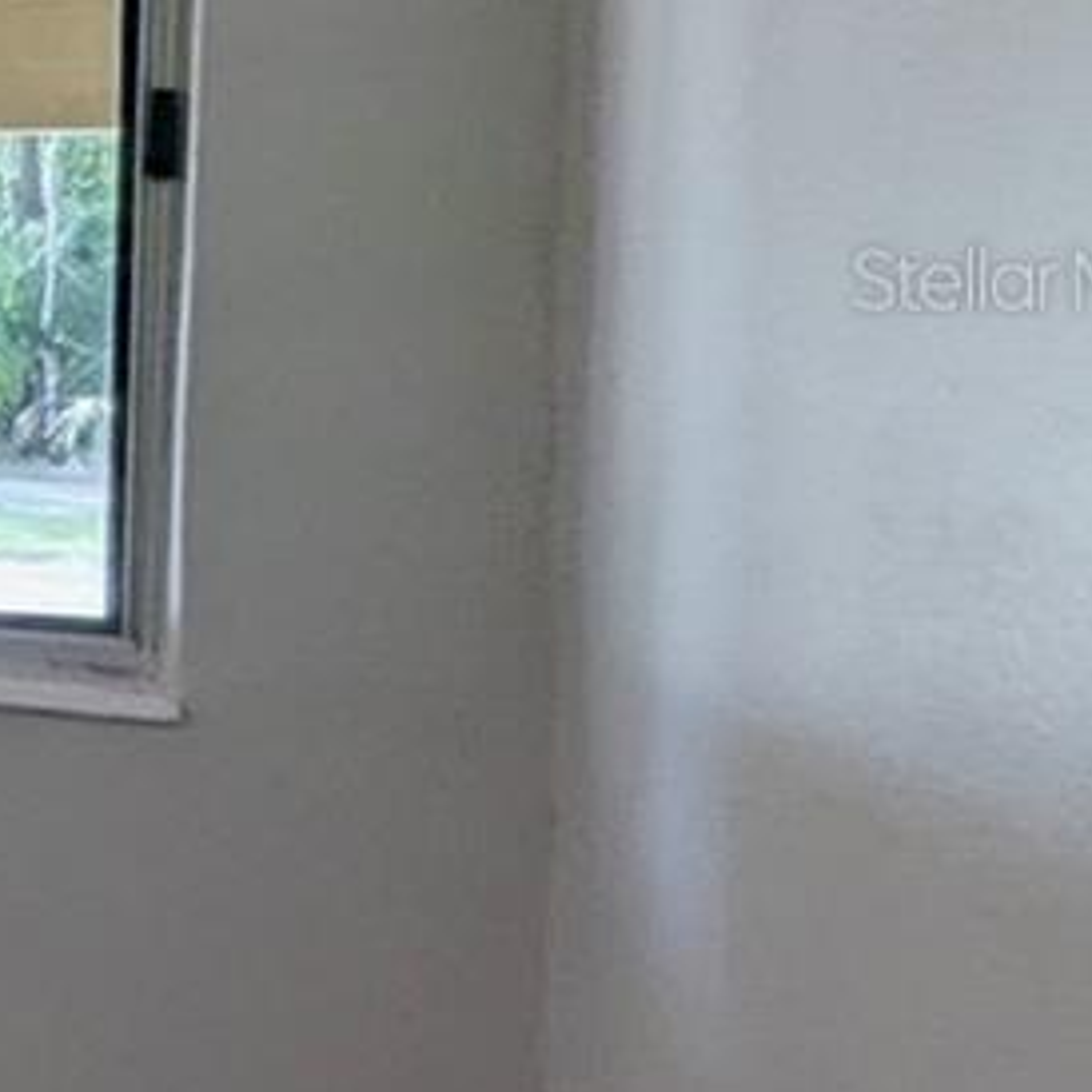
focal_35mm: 67
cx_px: -1949
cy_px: 279
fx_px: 2391
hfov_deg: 12.6
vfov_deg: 25.4
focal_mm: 1.95
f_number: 2.2
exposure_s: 1/65.5
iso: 79
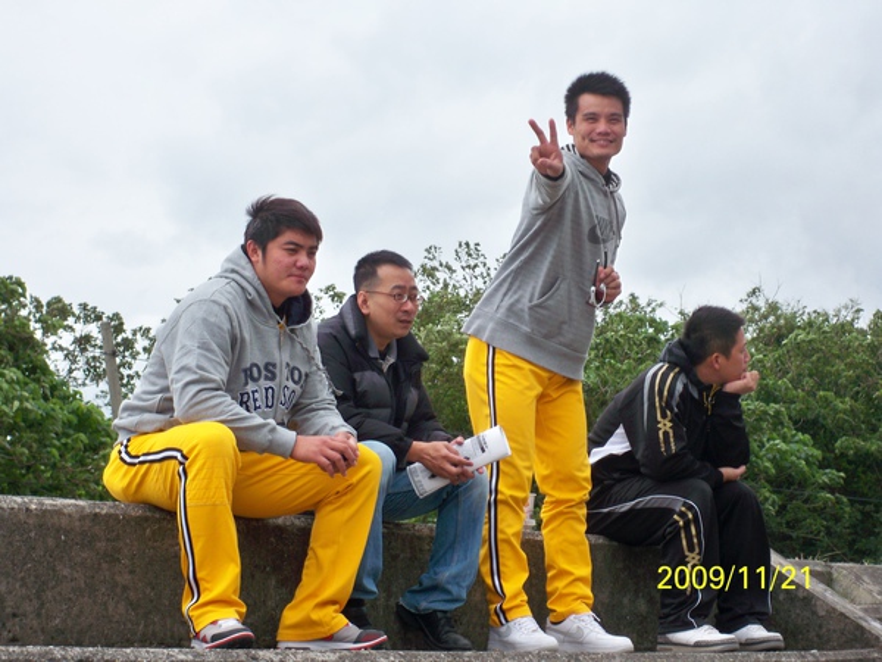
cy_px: 331
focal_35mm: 105
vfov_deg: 14.1
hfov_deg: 18.7
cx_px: 441
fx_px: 2675
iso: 100
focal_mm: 18.8
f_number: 5.7
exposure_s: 1/200
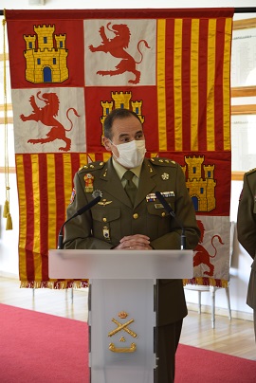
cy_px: 192
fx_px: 799
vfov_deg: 27.0
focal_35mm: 75
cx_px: 128
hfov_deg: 18.2
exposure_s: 1/60
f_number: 4
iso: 560
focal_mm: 50
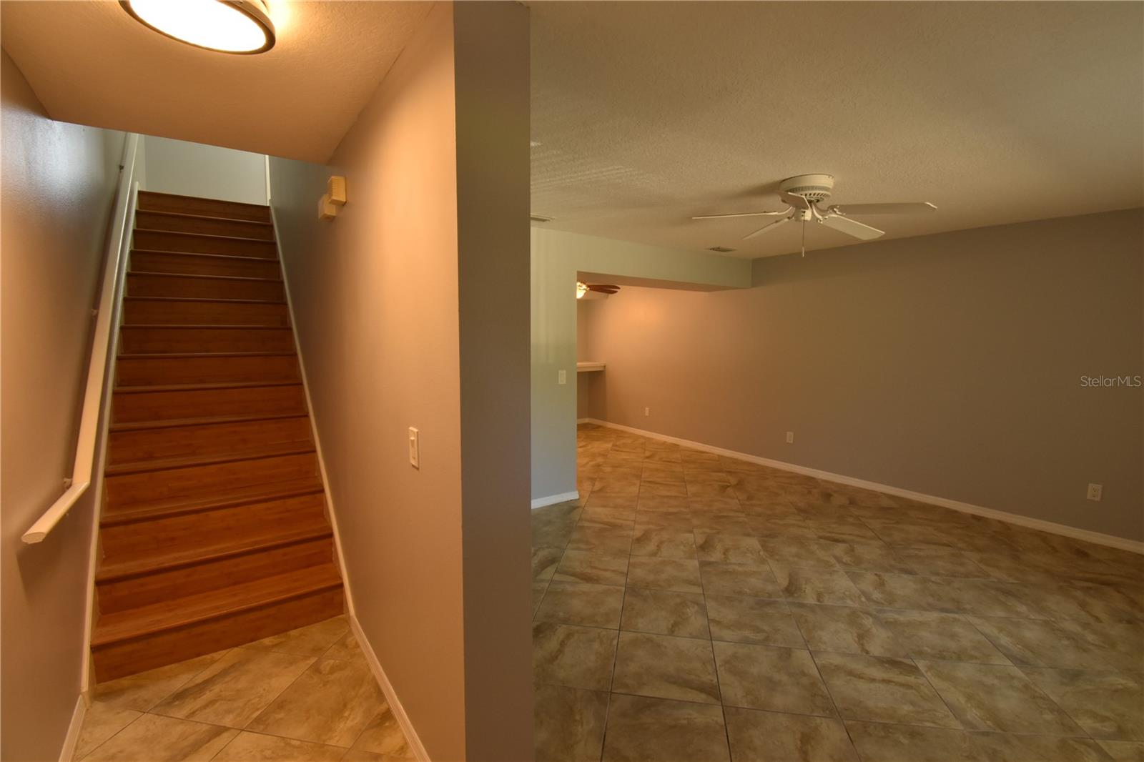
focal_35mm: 15
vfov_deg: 77.3
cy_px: 381
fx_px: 477
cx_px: 572
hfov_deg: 100.4
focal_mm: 10
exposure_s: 1/15
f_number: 10
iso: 560
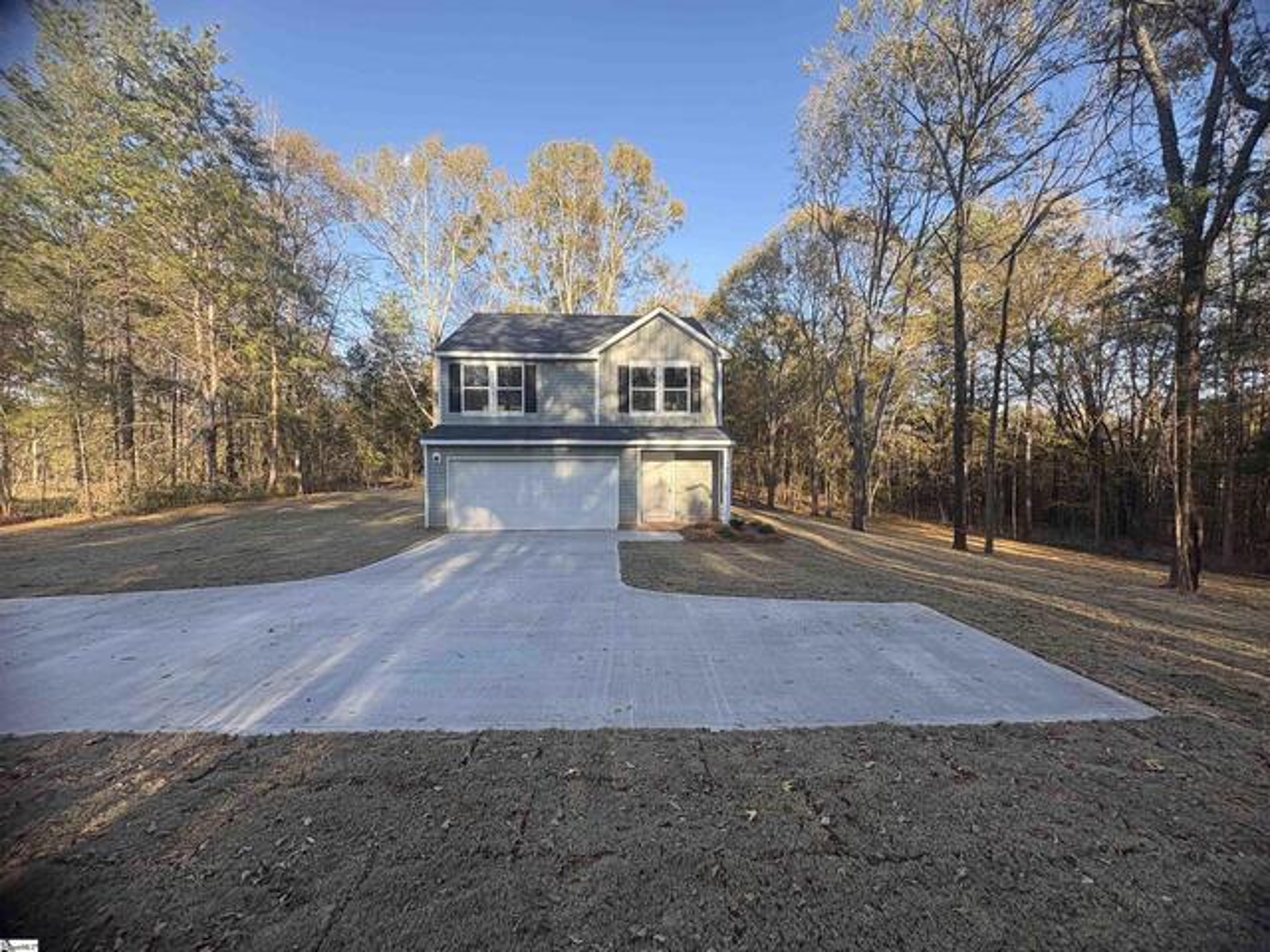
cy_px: 476
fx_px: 514
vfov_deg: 85.7
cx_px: 635
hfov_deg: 102.1
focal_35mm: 14
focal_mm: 2.22
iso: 50
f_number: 2.2
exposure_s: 1/362
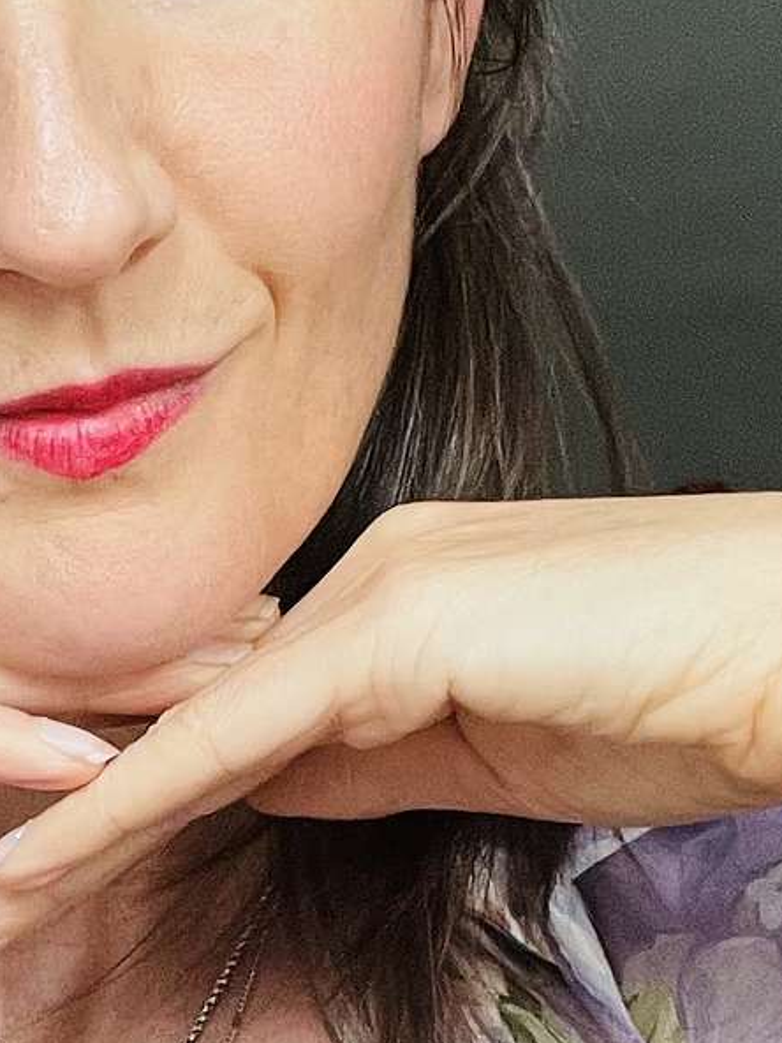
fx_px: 2199
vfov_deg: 26.5
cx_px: 12
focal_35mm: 73
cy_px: 319
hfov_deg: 19.6
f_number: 2.2
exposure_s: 1/60
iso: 125
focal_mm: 2.71
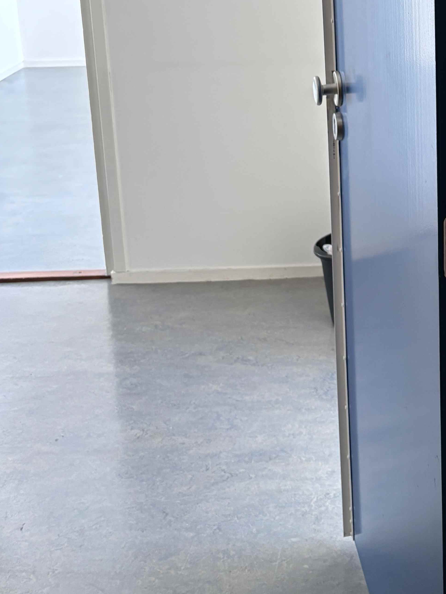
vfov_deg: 32.0
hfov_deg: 23.7
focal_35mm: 58
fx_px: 997
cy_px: 86
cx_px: 489
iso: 125
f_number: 1.6
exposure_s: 1/74
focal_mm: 5.96
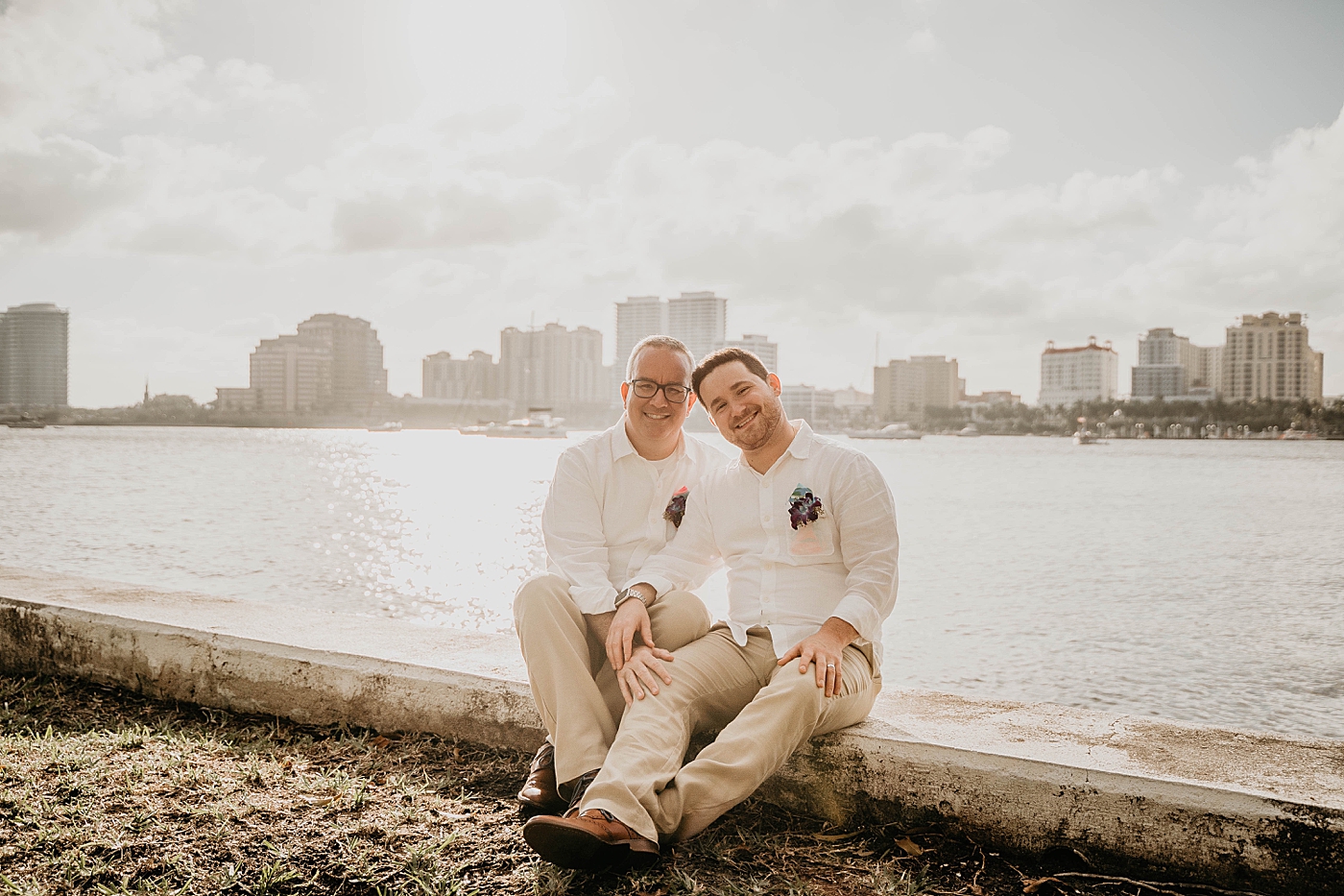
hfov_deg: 55.8
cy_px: 448
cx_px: 672
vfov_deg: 38.9
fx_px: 1269
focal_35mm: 34
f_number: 2.8
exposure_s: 1/5000
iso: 160
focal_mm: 34
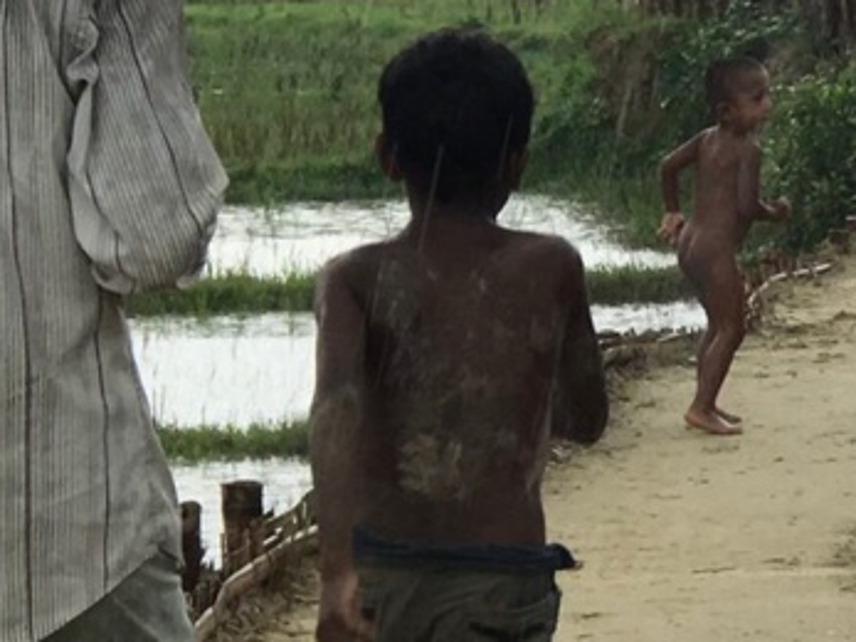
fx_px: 6501
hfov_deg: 7.5
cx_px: 797
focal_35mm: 263
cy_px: 306
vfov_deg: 5.6
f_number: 2.8
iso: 20
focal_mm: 6.6
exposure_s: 1/188
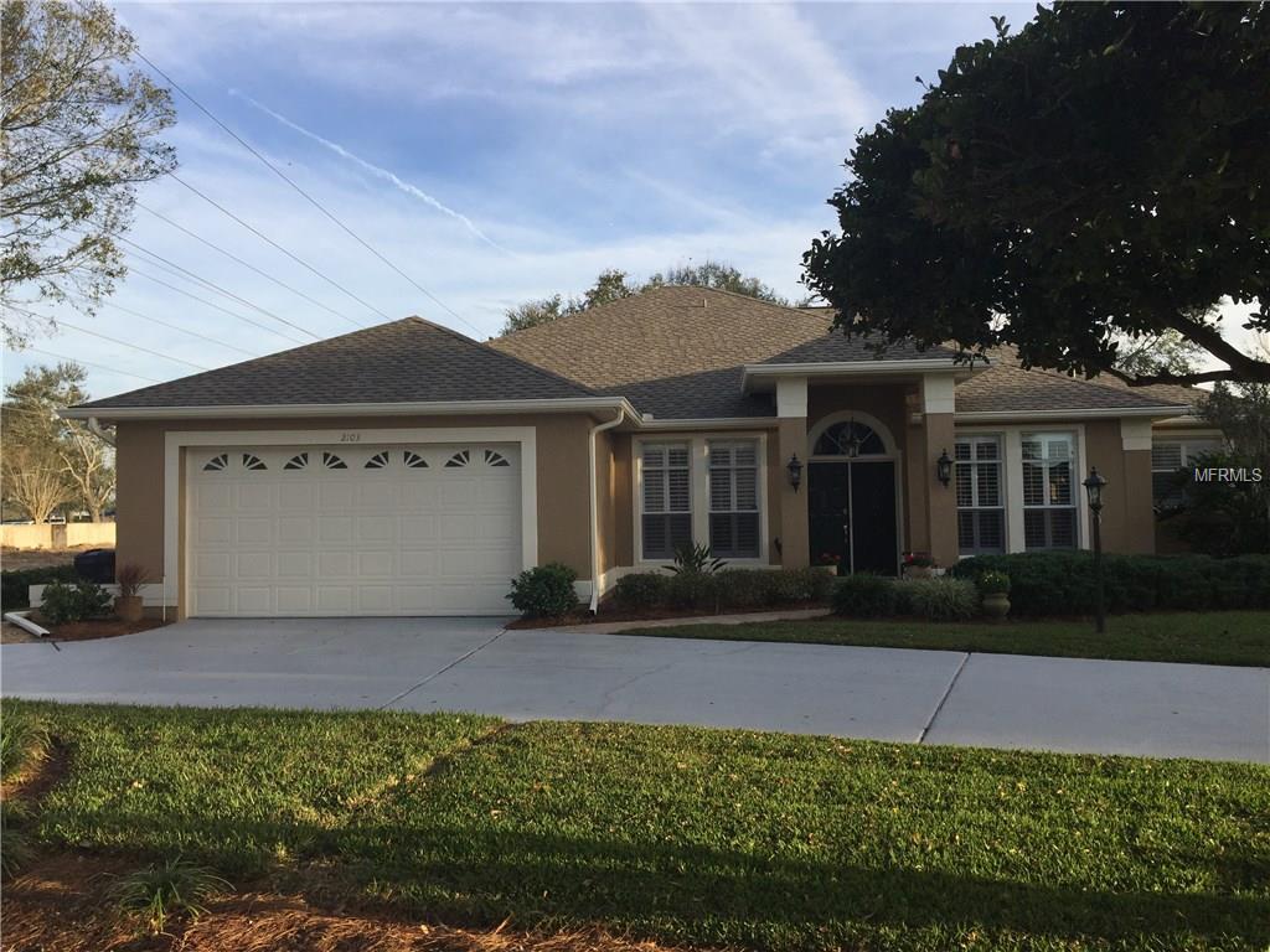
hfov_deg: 61.7
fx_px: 1064
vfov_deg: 48.2
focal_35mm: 29
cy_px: 476
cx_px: 635
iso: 32
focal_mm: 4.15
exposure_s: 1/942
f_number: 2.2
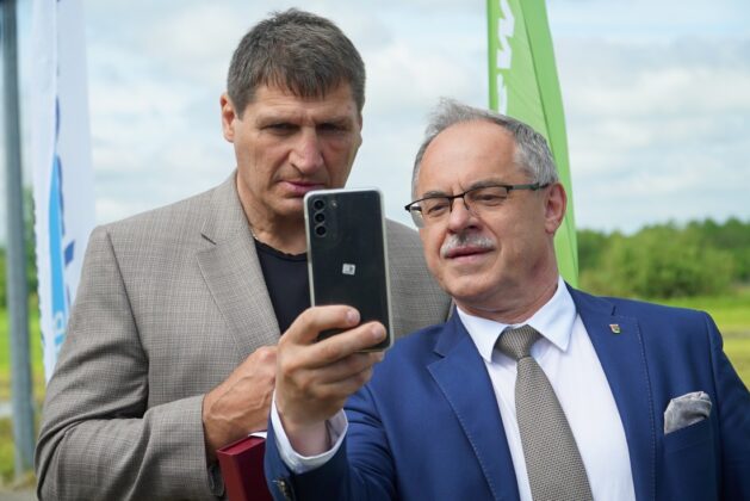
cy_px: 250
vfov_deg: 16.1
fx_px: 1772
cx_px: 375
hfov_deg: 23.9
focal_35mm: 85
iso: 100
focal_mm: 57
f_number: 4.5
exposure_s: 1/350
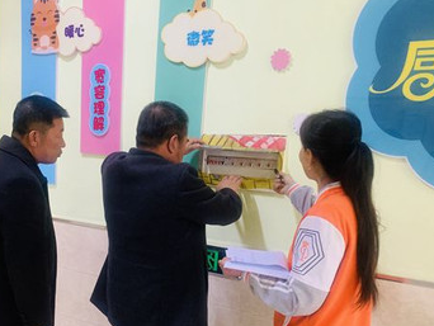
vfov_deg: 37.1
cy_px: 234
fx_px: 477
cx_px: 171
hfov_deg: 48.6
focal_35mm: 38
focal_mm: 4.25
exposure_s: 1/60
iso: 320
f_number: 1.8
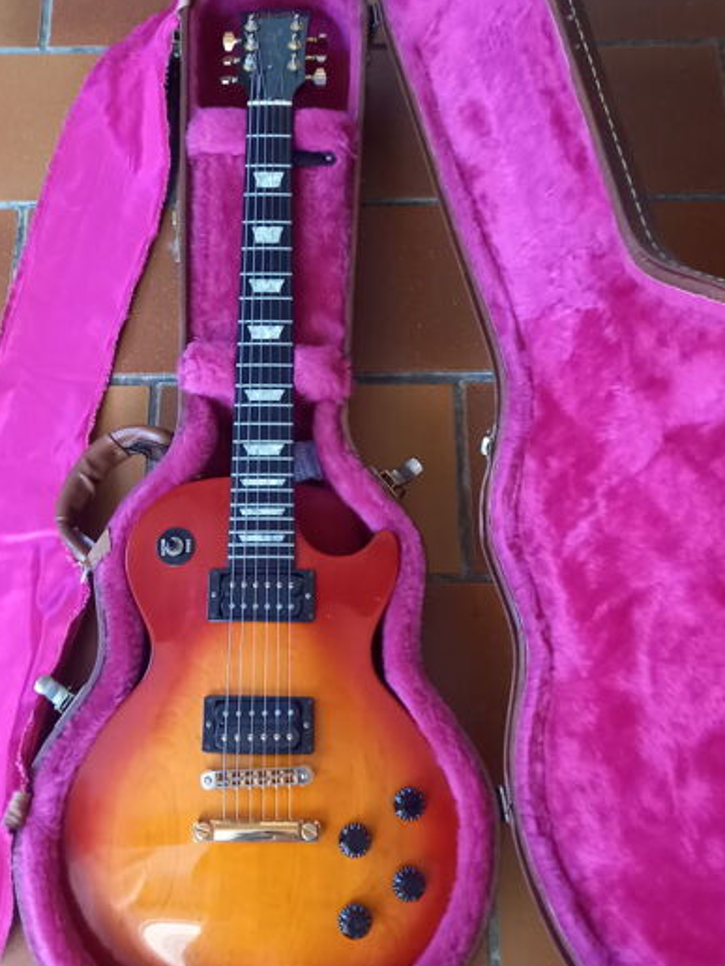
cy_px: 530
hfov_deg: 45.3
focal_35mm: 31
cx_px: 305
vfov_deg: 58.2
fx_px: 866
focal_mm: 4.6
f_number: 2
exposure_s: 1/25
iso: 500
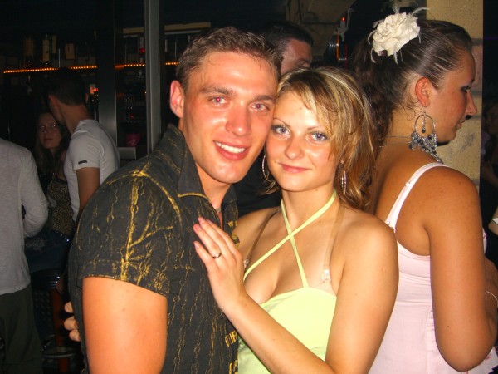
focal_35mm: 38
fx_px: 547
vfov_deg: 37.7
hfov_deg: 49.0
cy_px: 187
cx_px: 249
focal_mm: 7.9
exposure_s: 1/60
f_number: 2.8
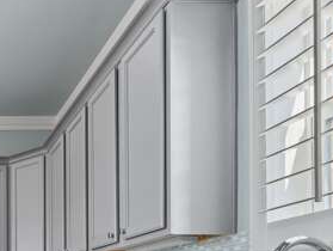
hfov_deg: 38.5
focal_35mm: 37
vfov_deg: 32.6
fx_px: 356
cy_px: 294
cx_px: -57
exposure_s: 1/2
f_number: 8
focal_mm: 14
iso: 400
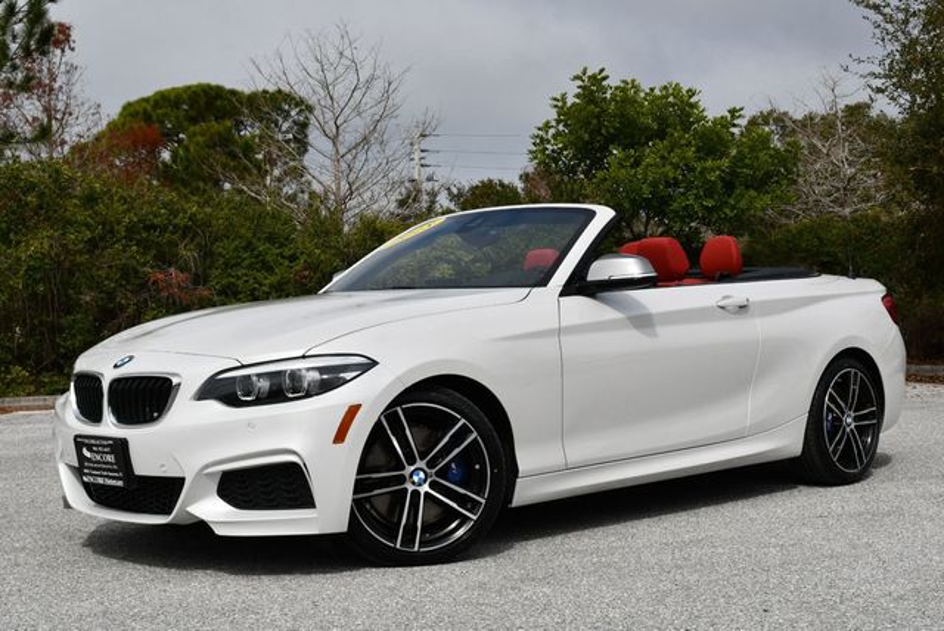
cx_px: 472
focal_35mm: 52
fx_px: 1365
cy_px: 316
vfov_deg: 26.0
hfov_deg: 38.2
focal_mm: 26
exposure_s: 1/320
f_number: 9
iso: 100
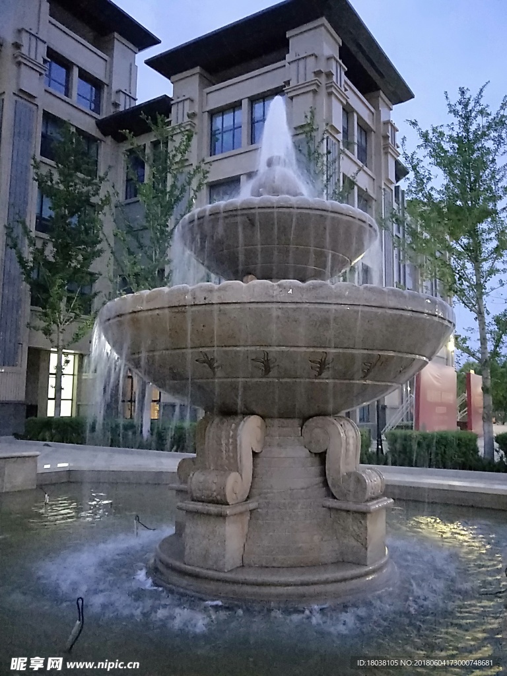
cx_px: 254
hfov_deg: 44.2
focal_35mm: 32
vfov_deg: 56.8
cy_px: 338
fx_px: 625
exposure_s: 1/14
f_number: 1.7
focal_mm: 5.5
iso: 5206
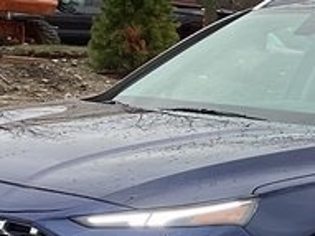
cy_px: 317
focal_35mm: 166
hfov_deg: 11.7
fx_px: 1510
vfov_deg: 8.8
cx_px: 368
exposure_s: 1/100
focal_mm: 3.3
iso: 25
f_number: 2.4
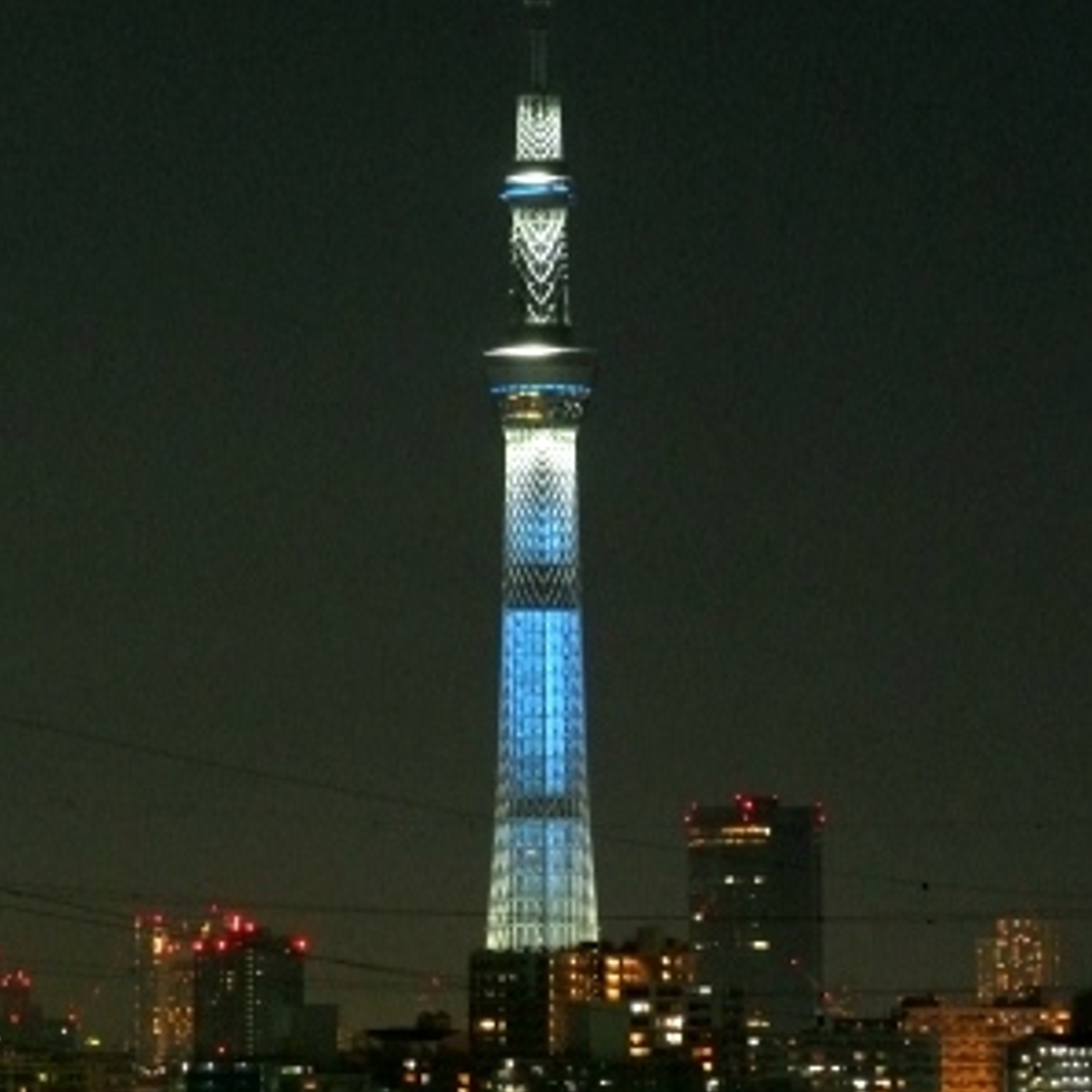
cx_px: 544
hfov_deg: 4.6
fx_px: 13598
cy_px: 410
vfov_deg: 4.6
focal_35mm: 381
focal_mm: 110
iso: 3200
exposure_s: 1/4
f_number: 5.6
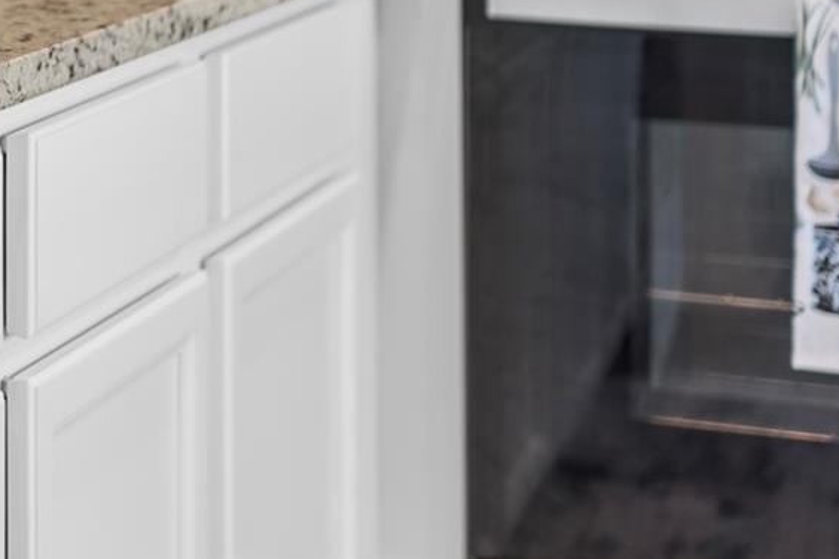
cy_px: -334
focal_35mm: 127
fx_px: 2960
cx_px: -472
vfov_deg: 10.4
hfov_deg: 14.8
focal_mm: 35
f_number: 1.8
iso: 64
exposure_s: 1/8
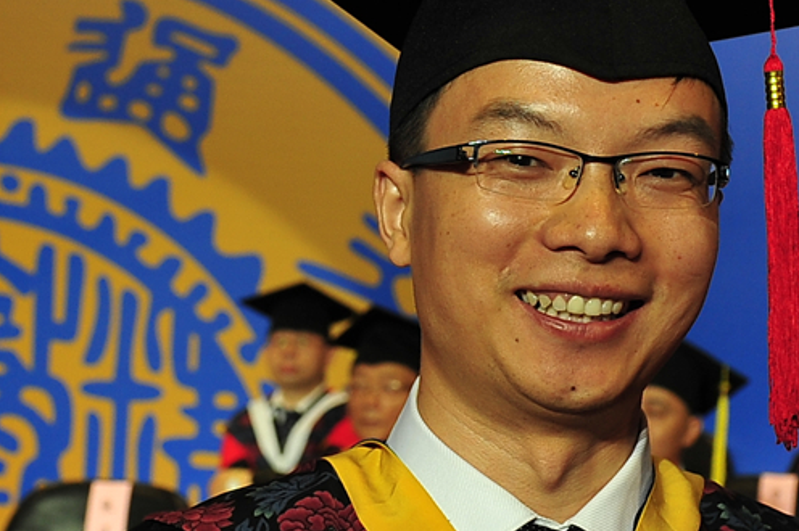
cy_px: 212
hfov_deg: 15.9
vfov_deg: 10.6
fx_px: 2861
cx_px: 290
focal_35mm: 129
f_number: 4.5
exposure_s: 1/80
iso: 400
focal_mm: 32
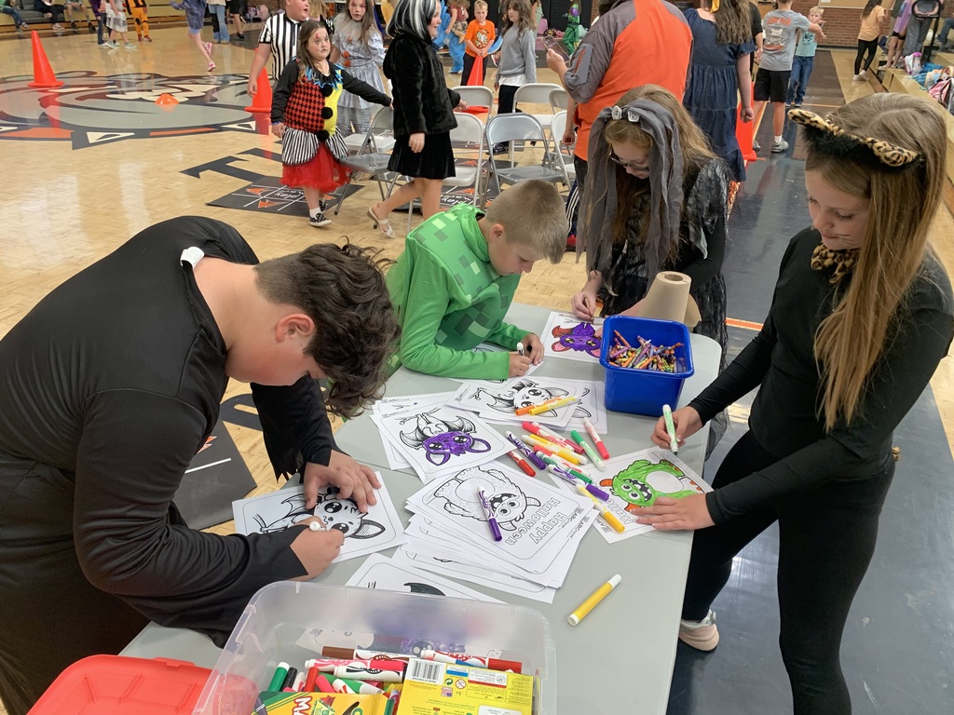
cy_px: 358
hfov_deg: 67.3
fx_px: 717
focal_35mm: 26
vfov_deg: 53.1
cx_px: 477
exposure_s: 1/99
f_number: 1.8
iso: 100
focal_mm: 4.25
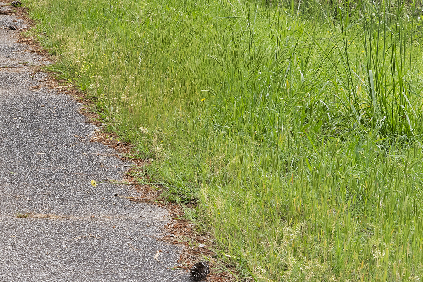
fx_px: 1822
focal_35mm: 155
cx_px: -142
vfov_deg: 8.6
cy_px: -140
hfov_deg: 12.8
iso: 400
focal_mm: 50.7
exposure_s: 1/160
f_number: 10
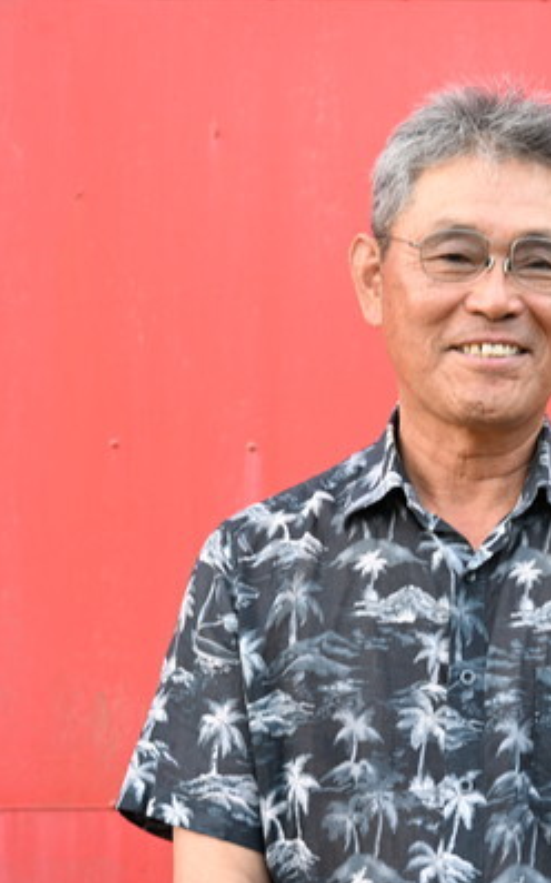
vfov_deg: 27.9
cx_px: 484
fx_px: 1779
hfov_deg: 17.4
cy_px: 443
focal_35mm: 74
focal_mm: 48
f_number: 3.5
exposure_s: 1/50
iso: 100
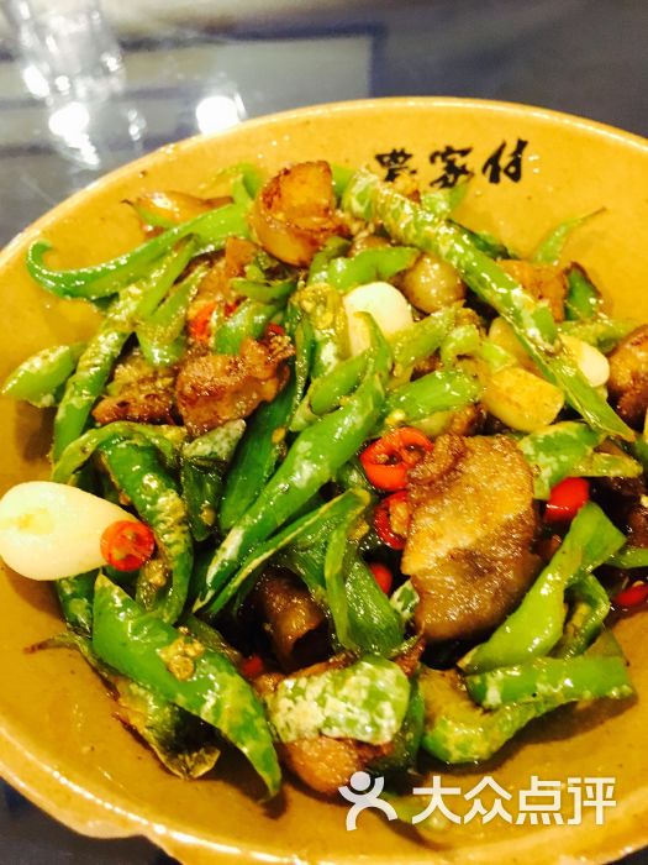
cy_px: 432
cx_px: 324
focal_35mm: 29
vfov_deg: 61.7
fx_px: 724
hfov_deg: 48.2
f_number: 2.2
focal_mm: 4.15
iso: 250
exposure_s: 1/17
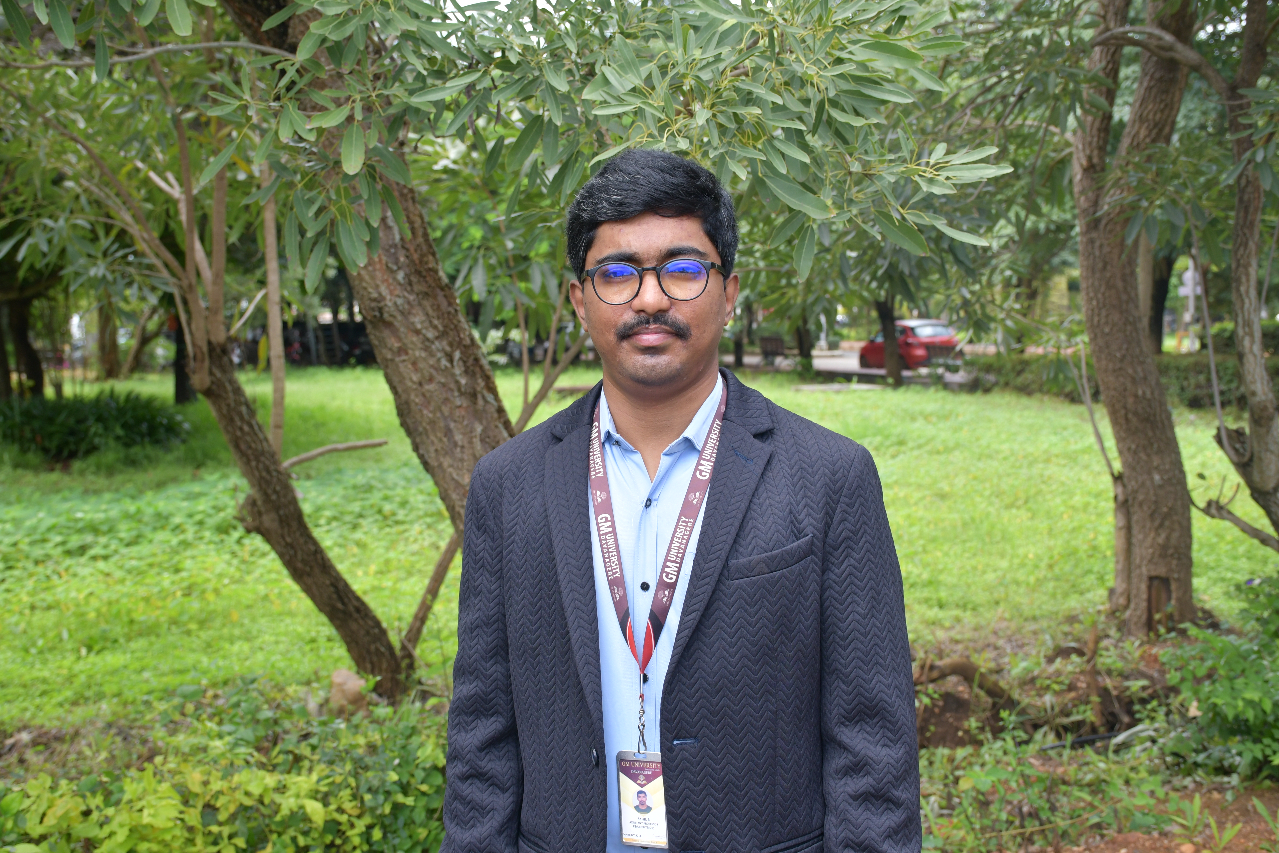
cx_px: 642
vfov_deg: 26.0
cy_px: 434
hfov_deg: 38.2
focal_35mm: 52
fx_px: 1847
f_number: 5.6
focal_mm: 34
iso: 280
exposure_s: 1/250
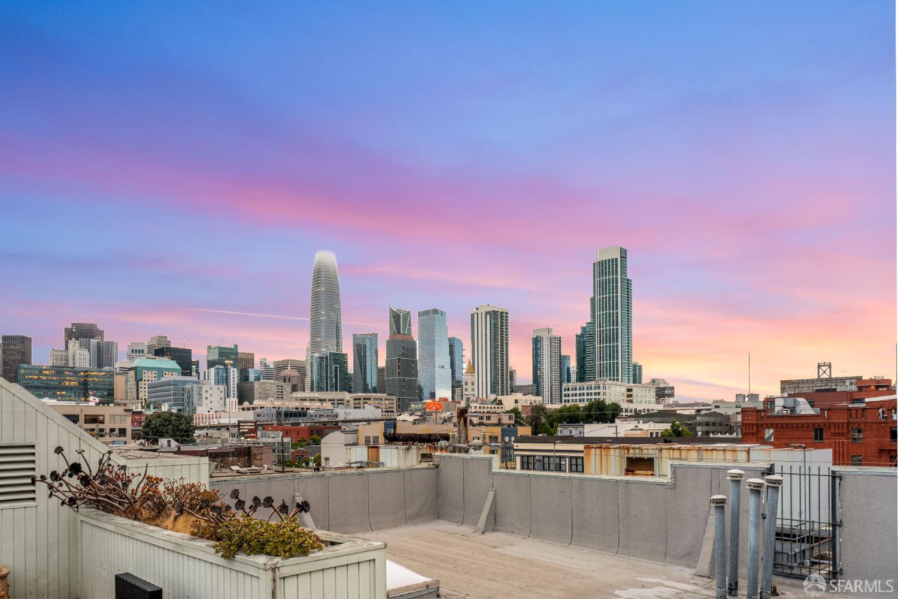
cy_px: 300
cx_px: 449
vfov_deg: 53.1
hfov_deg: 73.7
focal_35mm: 24
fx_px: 599
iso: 640
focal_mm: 24
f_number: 8
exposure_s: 1/30
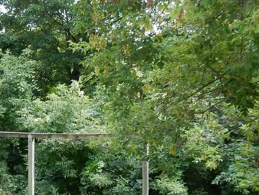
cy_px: 195
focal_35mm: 79
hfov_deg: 23.8
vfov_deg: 18.2
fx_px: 591
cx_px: 10
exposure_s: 1/160
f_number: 3.7
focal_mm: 4.5
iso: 125
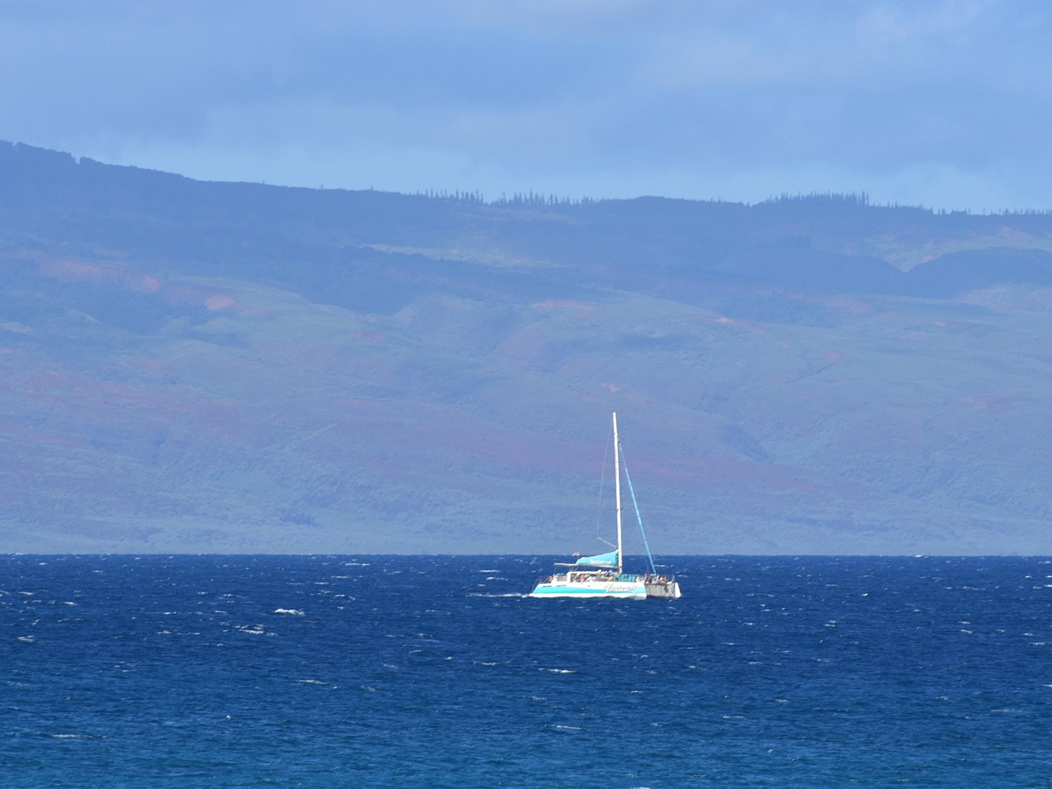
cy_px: 414
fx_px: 15955
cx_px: 548
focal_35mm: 525
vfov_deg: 2.8
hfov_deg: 3.8
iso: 100
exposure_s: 1/200
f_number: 13
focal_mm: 300
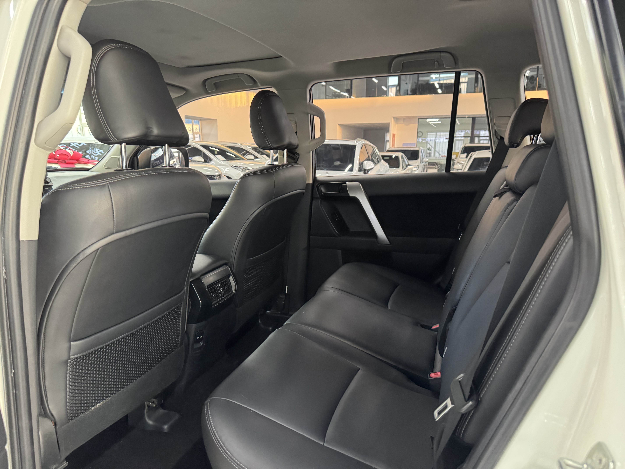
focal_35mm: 24
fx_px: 433
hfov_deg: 71.6
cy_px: 234
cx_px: 312
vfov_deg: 56.8
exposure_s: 1/60
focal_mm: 6.76
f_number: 1.78
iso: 640
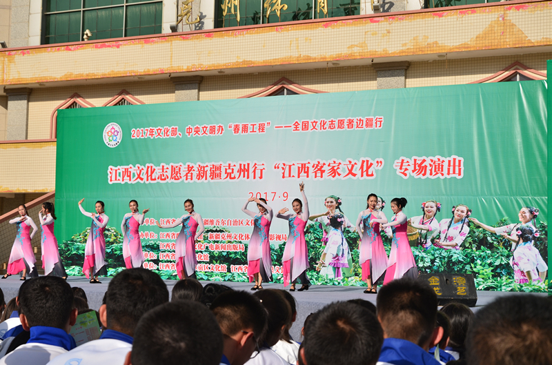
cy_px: 182
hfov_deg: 28.1
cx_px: 276
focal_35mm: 72
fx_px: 1101
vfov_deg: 18.8
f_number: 8
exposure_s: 1/500
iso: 100
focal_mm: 48
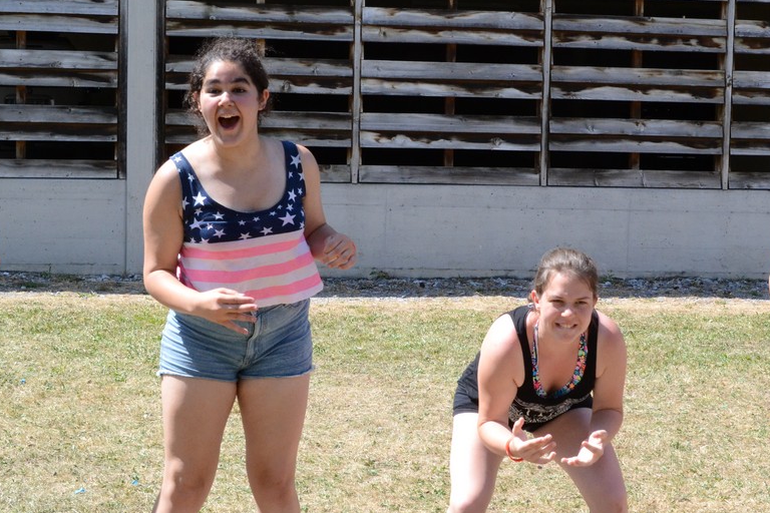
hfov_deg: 26.6
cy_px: 211
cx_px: 458
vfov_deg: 17.9
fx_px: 1625
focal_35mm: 76
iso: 1600
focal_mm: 38
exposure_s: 1/640
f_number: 13
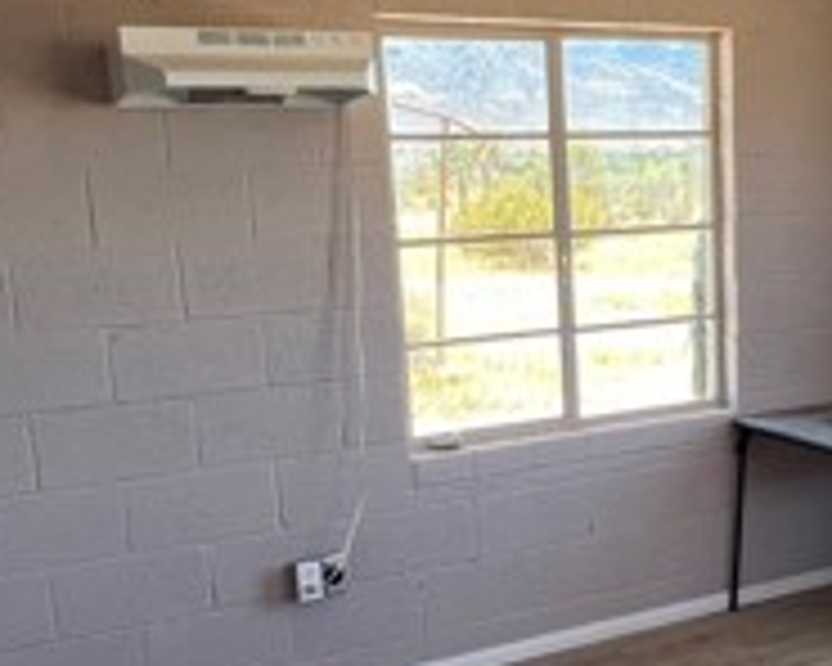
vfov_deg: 33.9
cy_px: 436
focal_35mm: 44
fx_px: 1083
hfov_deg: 40.8
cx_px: 621
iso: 32
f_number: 1.8
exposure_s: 1/111
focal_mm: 1.57
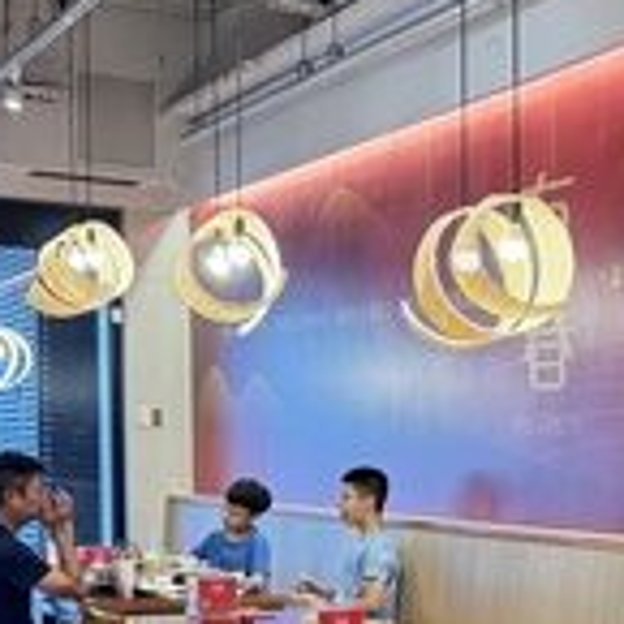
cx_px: 742
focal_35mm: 79
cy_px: 598
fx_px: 1611
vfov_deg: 21.3
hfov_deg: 20.5
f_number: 1.78
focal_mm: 6.76
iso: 500
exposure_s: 1/60
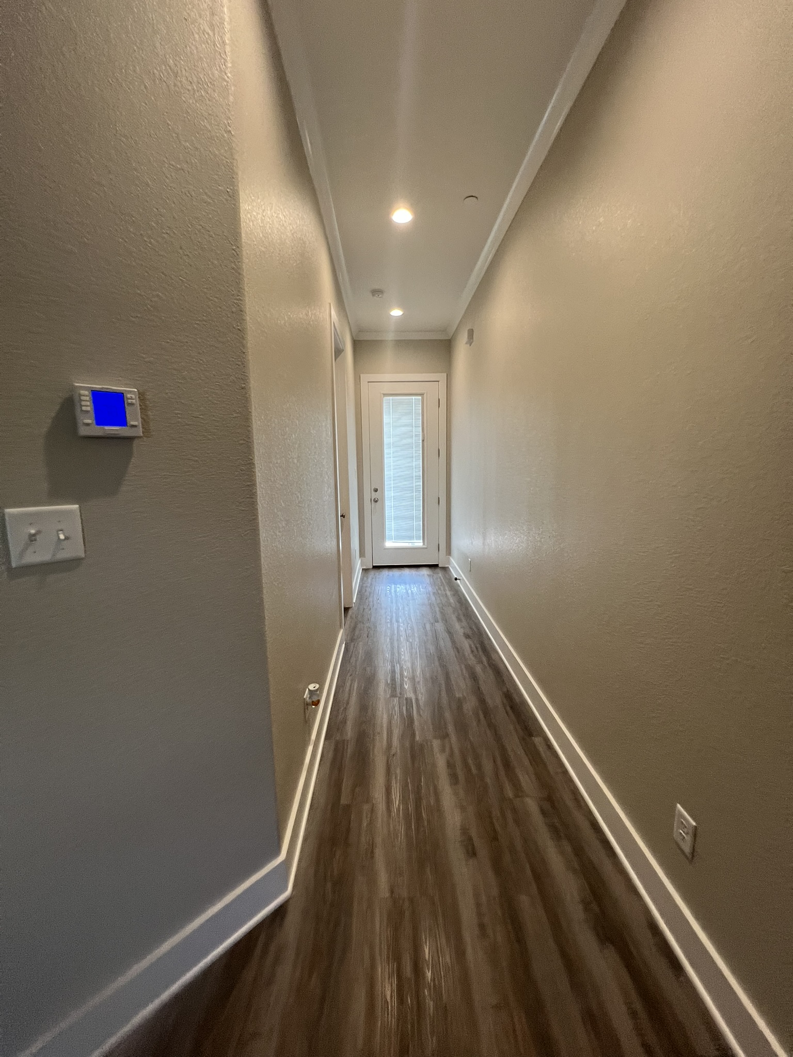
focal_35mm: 13
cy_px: 528
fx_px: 397
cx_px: 396
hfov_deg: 89.9
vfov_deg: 106.2
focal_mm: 1.57
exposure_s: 1/120
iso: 250
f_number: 1.8
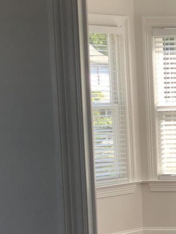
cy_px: 183
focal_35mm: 103
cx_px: 220
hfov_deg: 13.9
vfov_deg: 18.9
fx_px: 698
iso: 32
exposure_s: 1/120
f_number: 1.8
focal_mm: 3.99
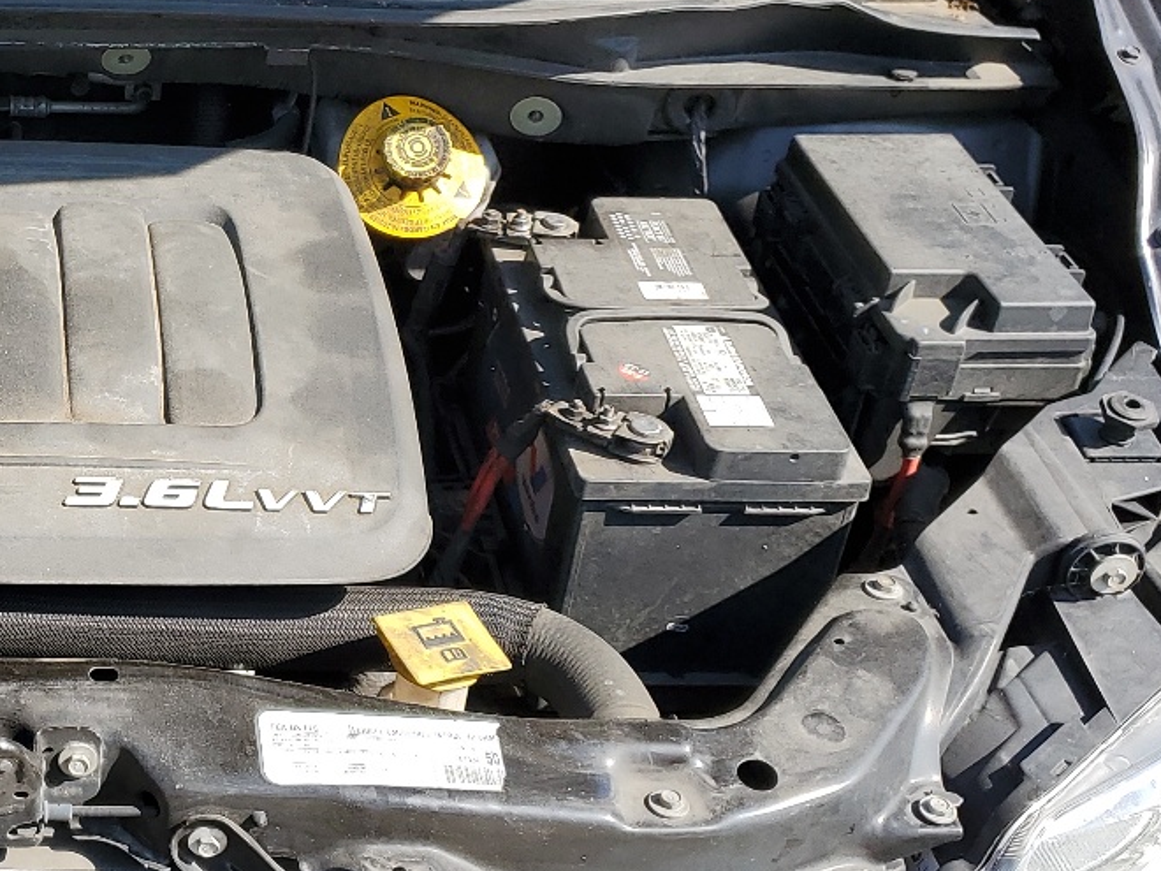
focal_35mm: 63
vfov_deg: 23.2
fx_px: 2113
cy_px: 526
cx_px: -32
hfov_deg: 28.6
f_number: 1.5
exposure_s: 1/1250
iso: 50
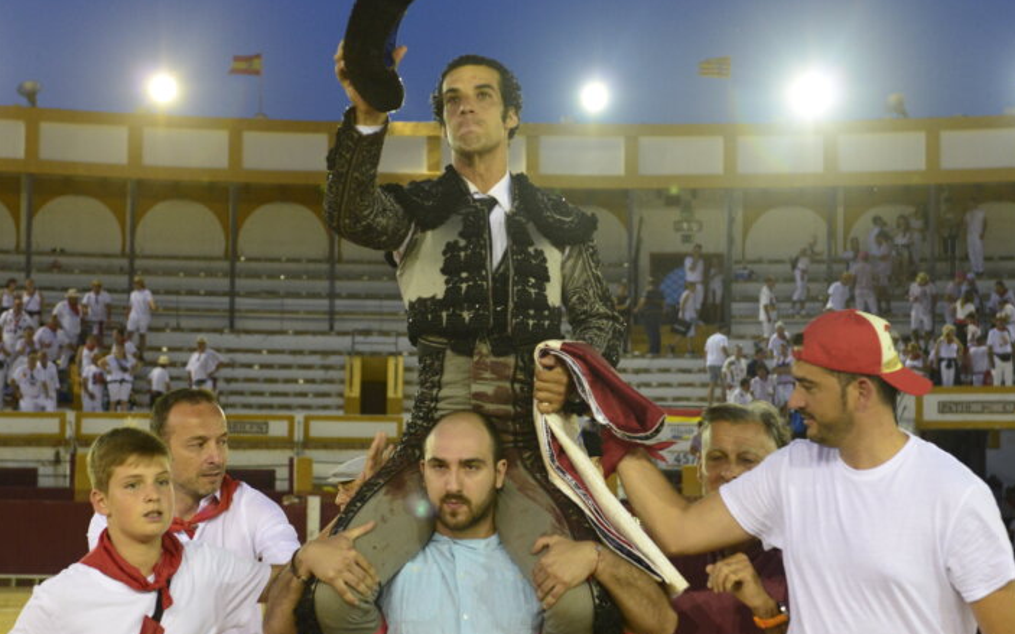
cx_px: 511
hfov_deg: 23.8
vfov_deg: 15.0
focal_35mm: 87
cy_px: 310
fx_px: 2406
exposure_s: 1/400
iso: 2000
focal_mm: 50
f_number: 3.5
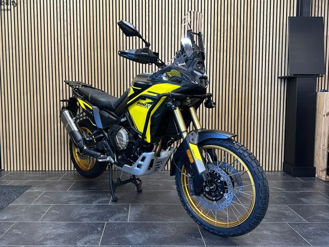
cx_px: 143
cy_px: 116
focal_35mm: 28
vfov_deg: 49.7
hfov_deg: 63.2
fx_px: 266
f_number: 1.78
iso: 125
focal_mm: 6.86
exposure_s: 1/50
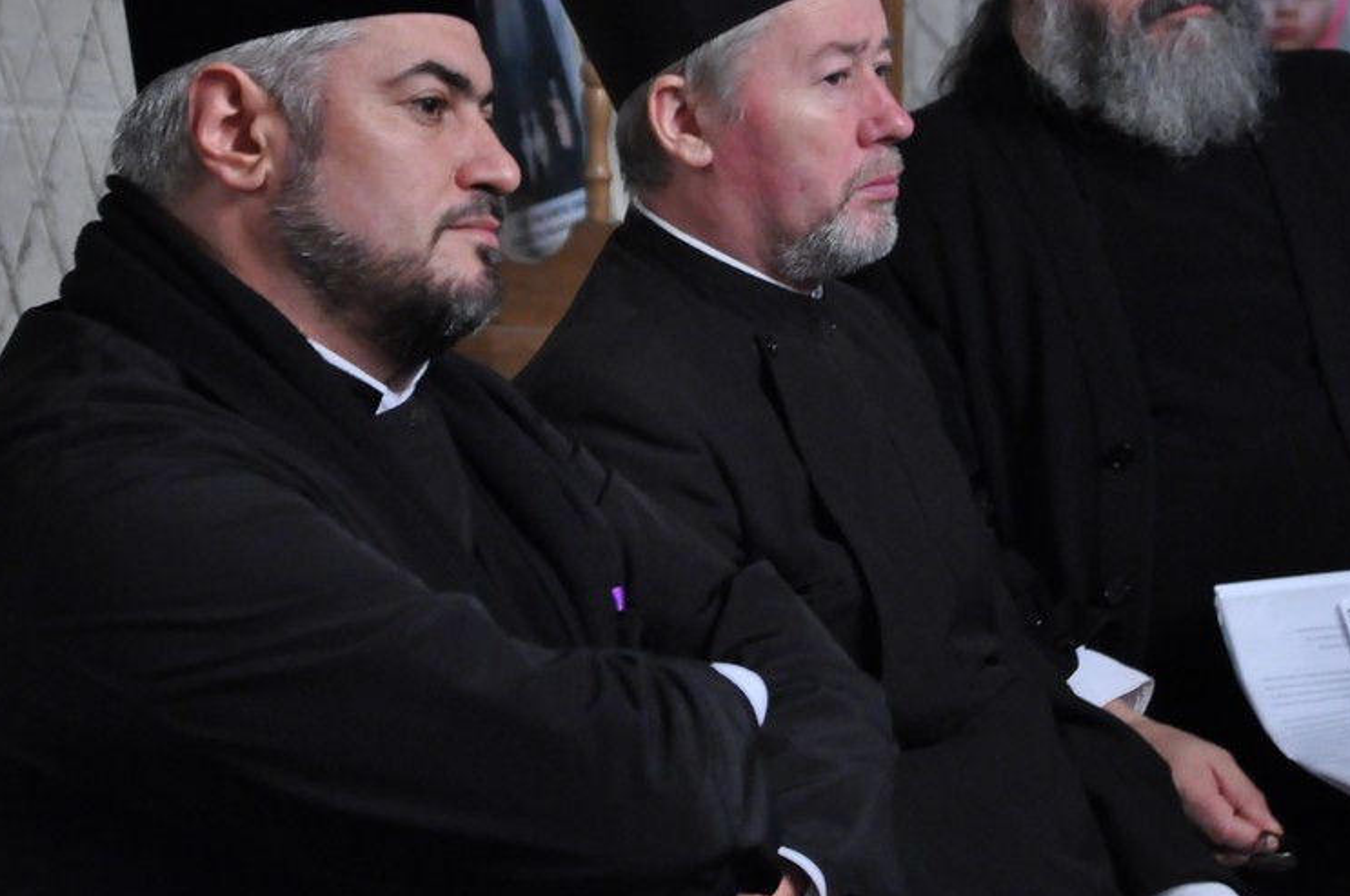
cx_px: 720
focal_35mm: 182
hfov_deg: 11.3
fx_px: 6807
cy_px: 259
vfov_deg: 7.5
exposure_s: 1/6
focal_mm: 75
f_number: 5.3
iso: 1600
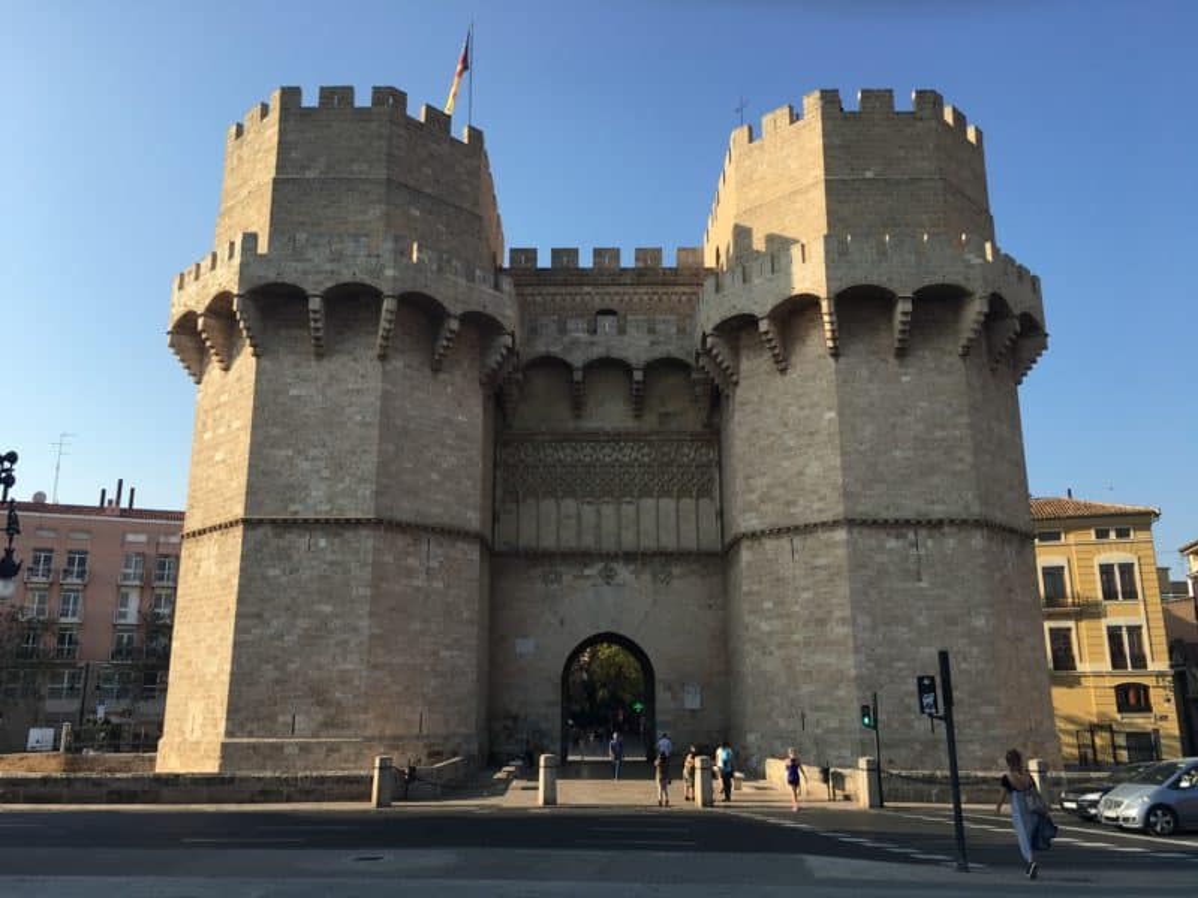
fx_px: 1004
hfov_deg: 61.7
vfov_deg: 48.2
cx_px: 599
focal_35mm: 29
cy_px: 449
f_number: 2.2
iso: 25
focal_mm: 4.15
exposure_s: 1/999
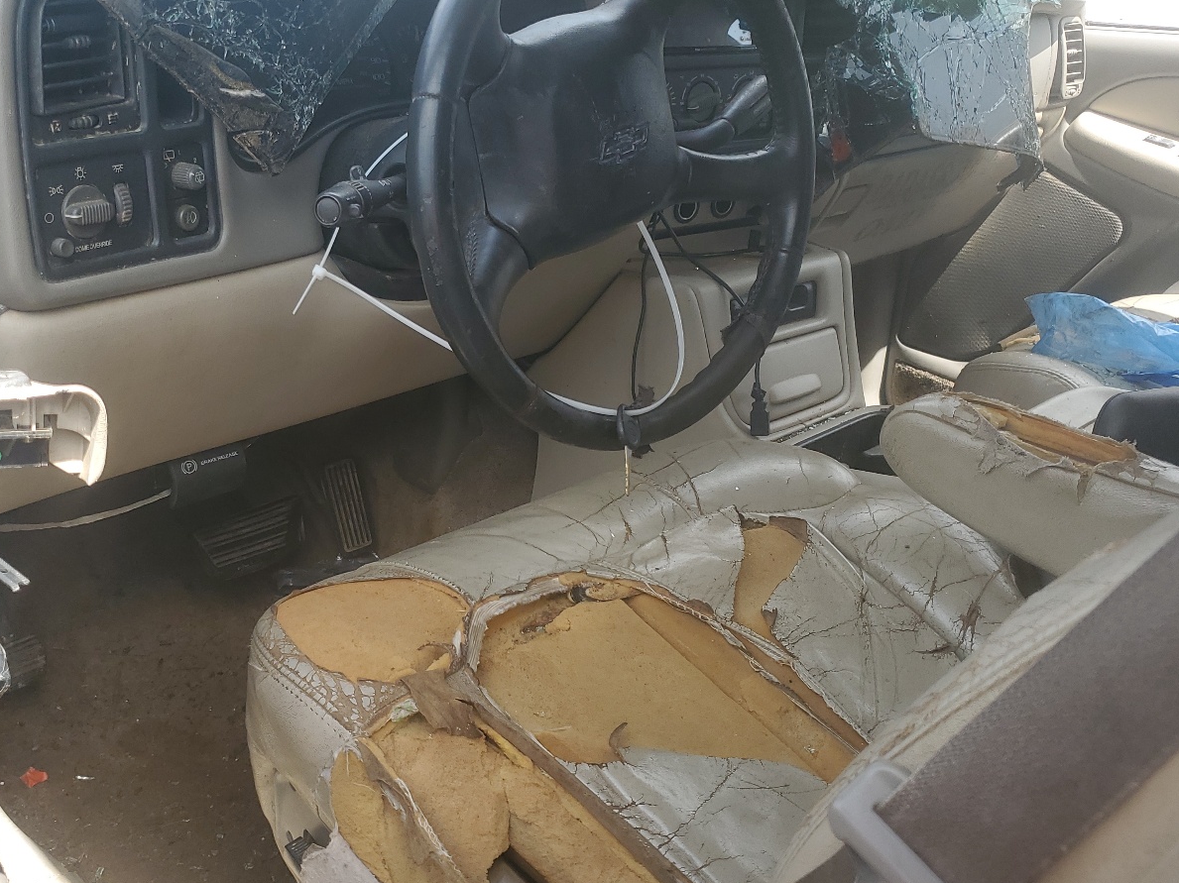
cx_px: 493
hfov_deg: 52.4
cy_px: 434
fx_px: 1192
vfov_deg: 40.7
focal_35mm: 35
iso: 50
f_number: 1.5
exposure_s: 1/625
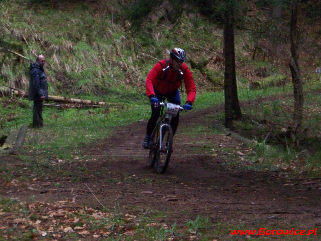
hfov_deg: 16.8
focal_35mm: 117
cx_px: 160
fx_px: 1085
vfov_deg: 12.7
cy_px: 120
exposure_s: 1/125
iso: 400
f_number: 4.4
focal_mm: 19.2
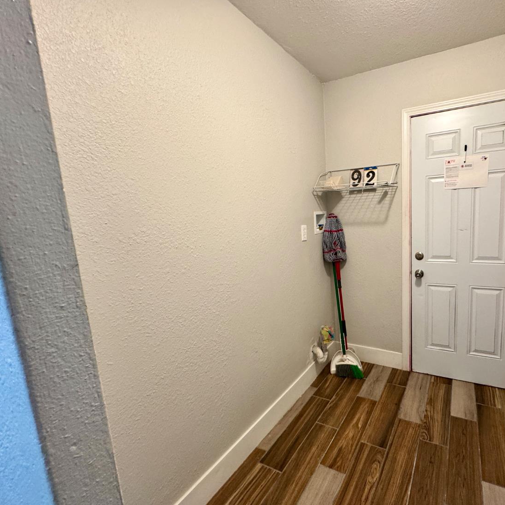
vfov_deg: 84.0
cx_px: 331
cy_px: 255
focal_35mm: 17
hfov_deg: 81.5
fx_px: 281
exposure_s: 1/60
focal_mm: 2.22
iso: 200
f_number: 2.2
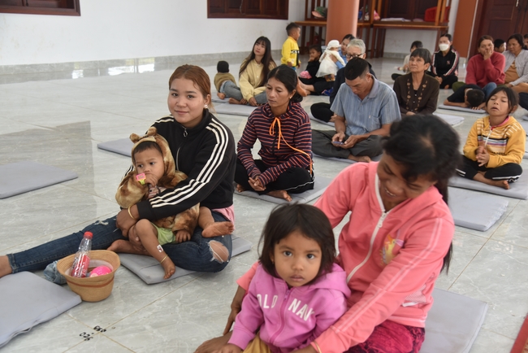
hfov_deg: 54.4
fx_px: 514
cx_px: 264
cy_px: 176
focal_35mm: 35
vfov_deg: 37.9
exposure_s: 1/60
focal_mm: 35
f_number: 4
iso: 800
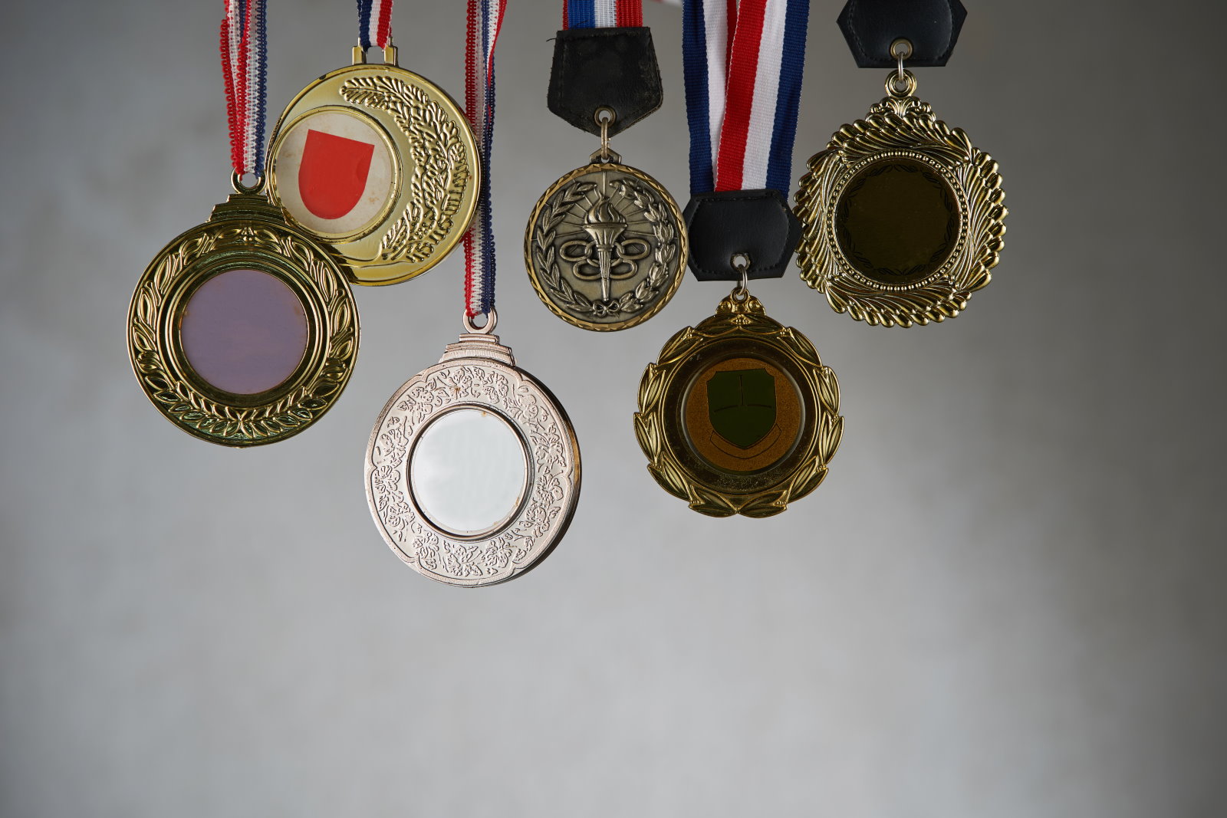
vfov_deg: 8.6
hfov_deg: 12.8
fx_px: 5453
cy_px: 409
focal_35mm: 160
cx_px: 614
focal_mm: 160
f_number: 6.3
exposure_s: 1/50
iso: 80
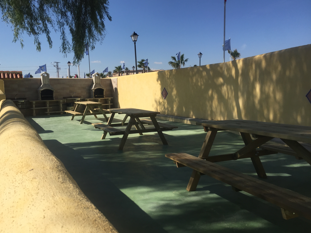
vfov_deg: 46.8
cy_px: 114
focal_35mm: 30
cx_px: 151
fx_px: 270
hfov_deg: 60.0
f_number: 2.2
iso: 32
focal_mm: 4.15
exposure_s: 1/2639
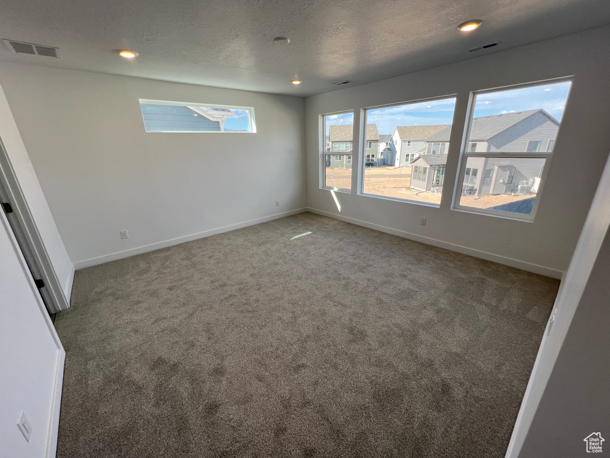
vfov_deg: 89.9
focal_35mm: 13
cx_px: 305
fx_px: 229
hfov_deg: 106.2
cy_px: 229
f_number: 1.8
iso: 32
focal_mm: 1.57
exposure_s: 1/200
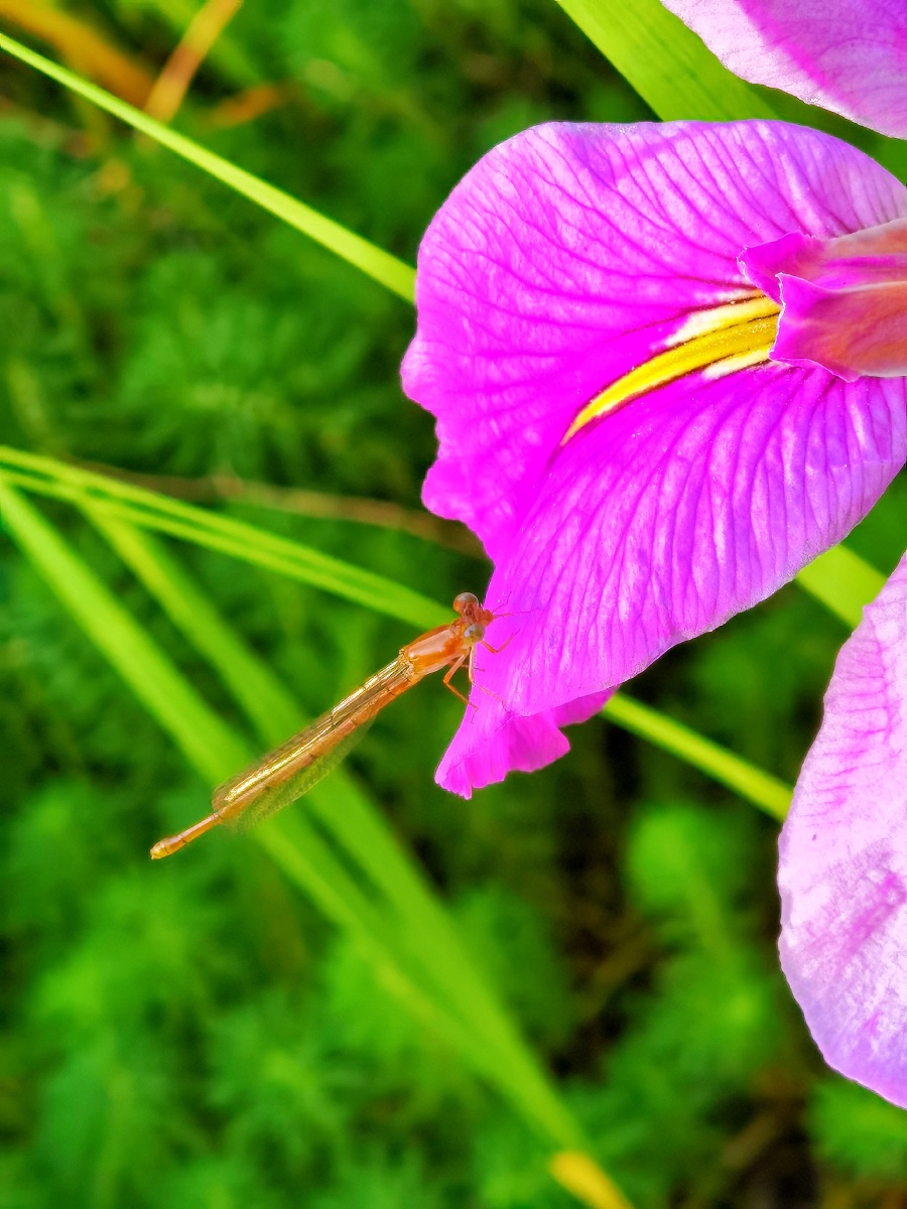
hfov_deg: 12.2
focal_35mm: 121
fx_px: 4227
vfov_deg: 16.3
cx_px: 454
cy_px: 604
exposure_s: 1/207
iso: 50
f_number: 1.9
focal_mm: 6.71
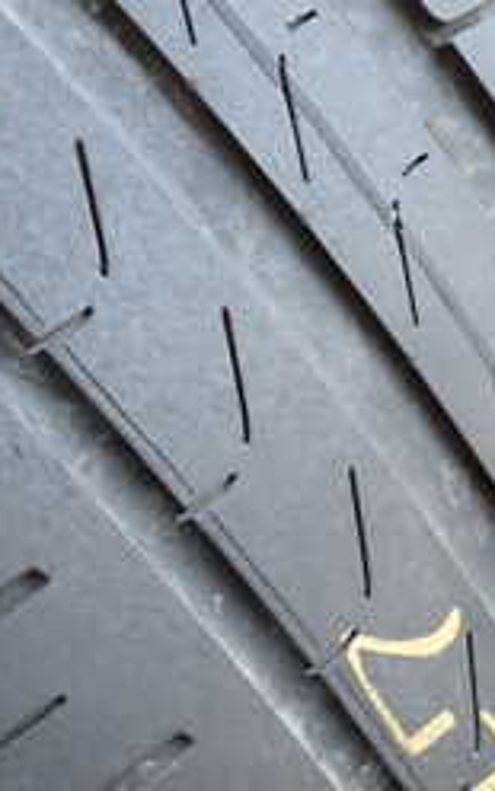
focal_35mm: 64
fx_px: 1381
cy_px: 565
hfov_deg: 20.3
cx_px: 313
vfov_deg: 31.6
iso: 100
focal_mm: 4.5
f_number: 2
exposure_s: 1/60
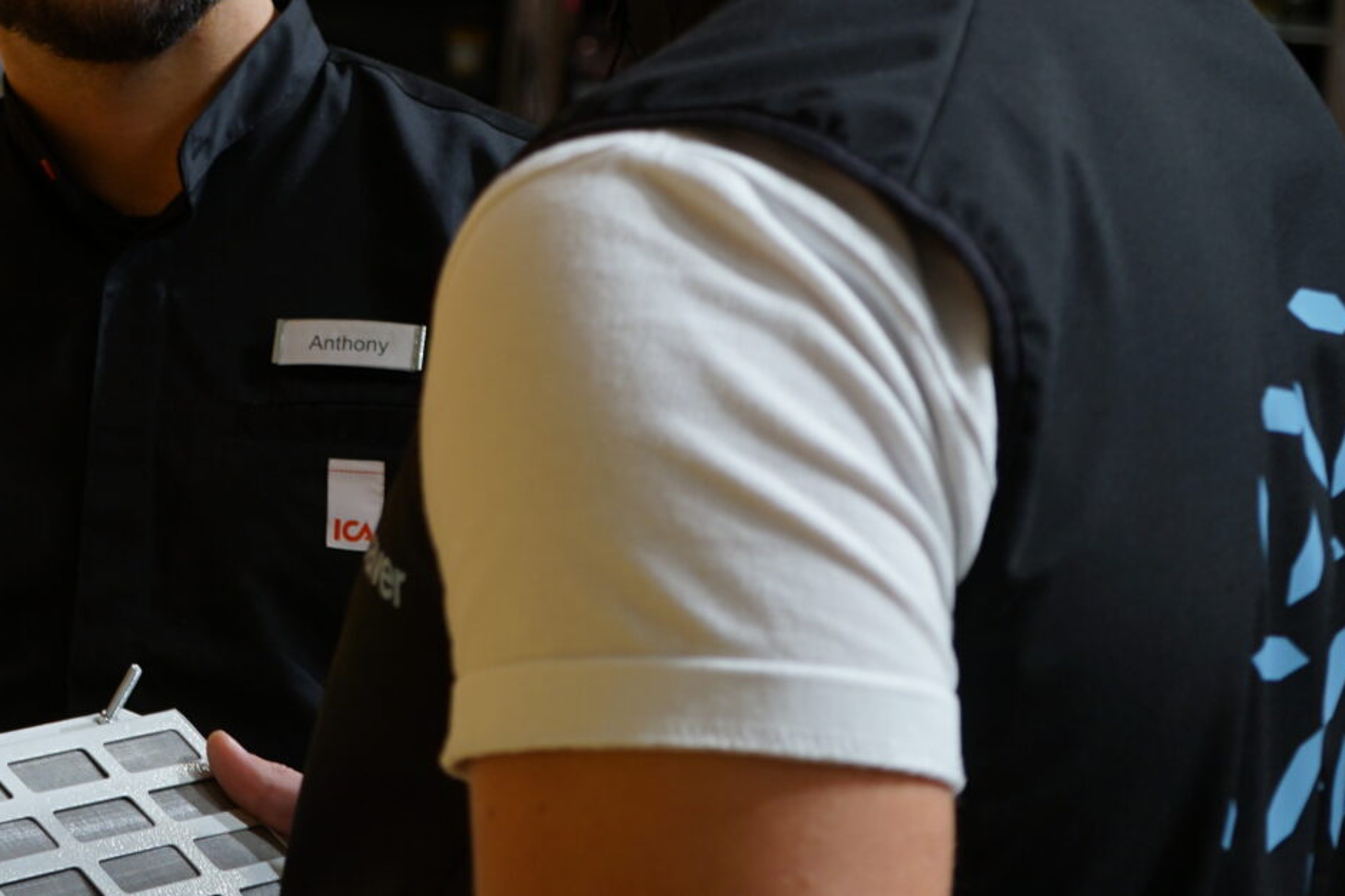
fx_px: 4370
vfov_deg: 11.6
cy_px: 134
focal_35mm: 117
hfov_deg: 16.9
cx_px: -133
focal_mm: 43
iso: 160
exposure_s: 1/60
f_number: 4.5
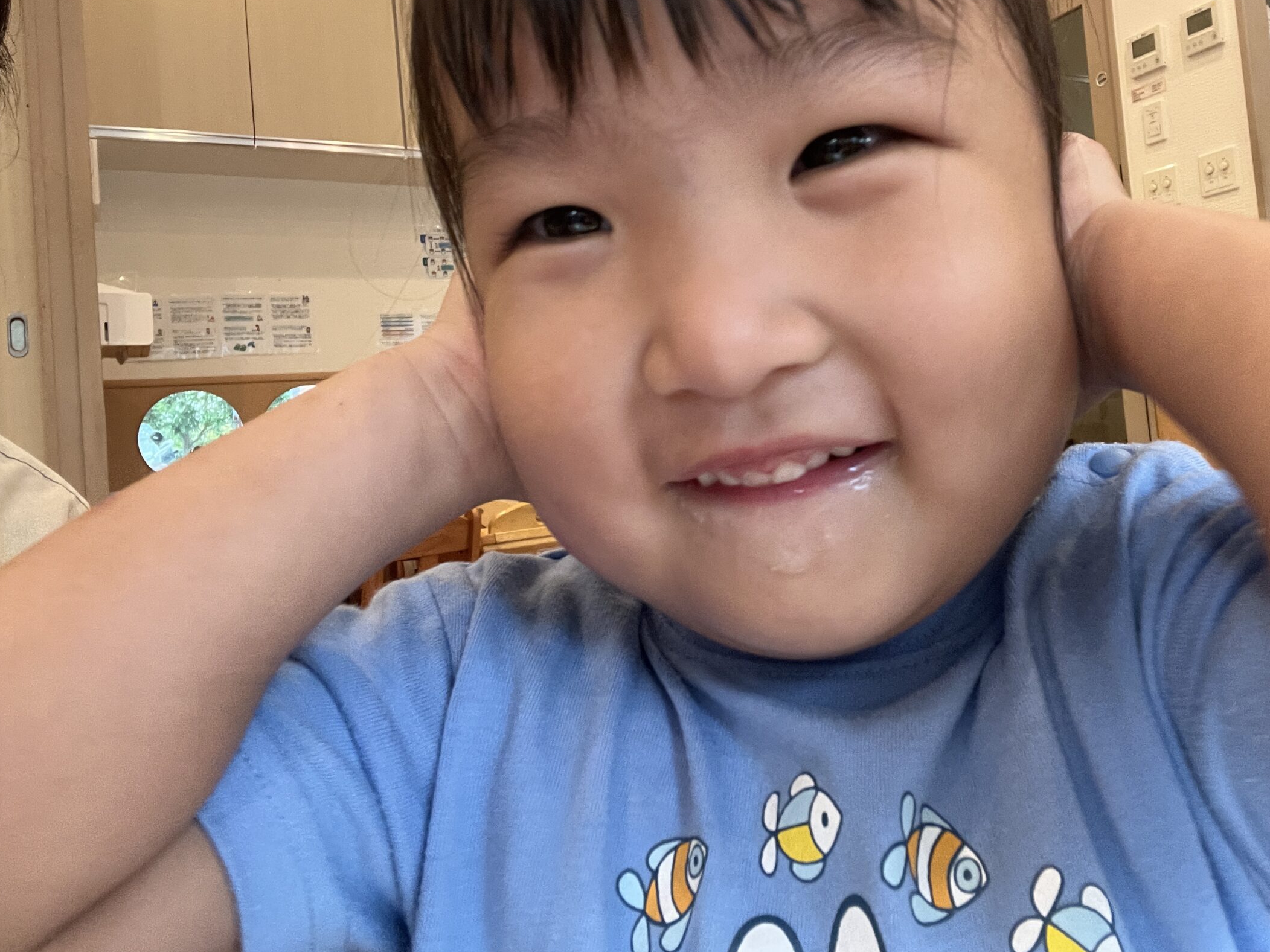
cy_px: 378
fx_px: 1027
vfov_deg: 49.4
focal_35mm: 28
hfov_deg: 62.8
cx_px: 768
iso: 200
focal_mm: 2.71
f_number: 2.2
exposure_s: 1/60
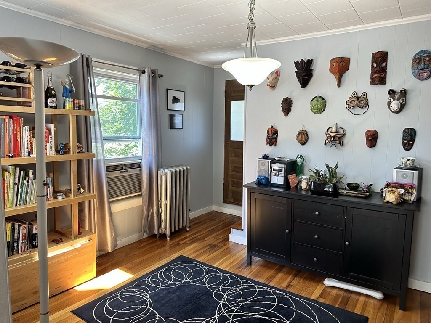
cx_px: 216
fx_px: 299
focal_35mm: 24
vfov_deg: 56.8
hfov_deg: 71.6
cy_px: 162
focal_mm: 6.86
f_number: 1.78
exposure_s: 1/120
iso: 200
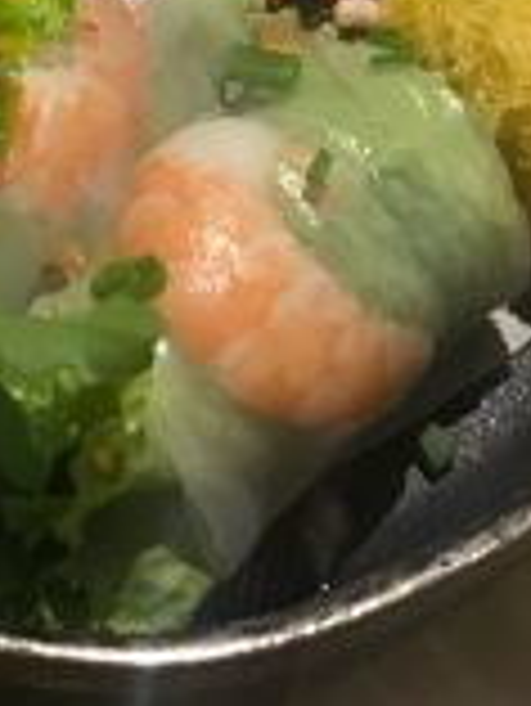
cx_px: 20
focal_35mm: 125
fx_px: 2553
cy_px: -508
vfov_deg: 14.2
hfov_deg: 11.8
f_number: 1.8
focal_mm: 3.99
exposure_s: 1/25
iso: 40
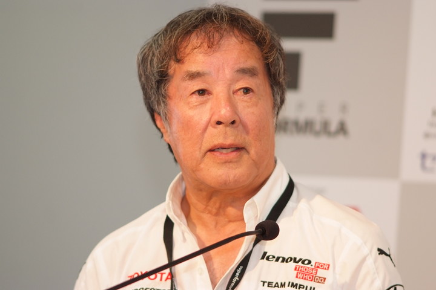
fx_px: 3270
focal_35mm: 270
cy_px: 145
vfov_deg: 5.1
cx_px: 218
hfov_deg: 7.6
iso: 800
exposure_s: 1/125
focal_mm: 180
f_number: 2.8
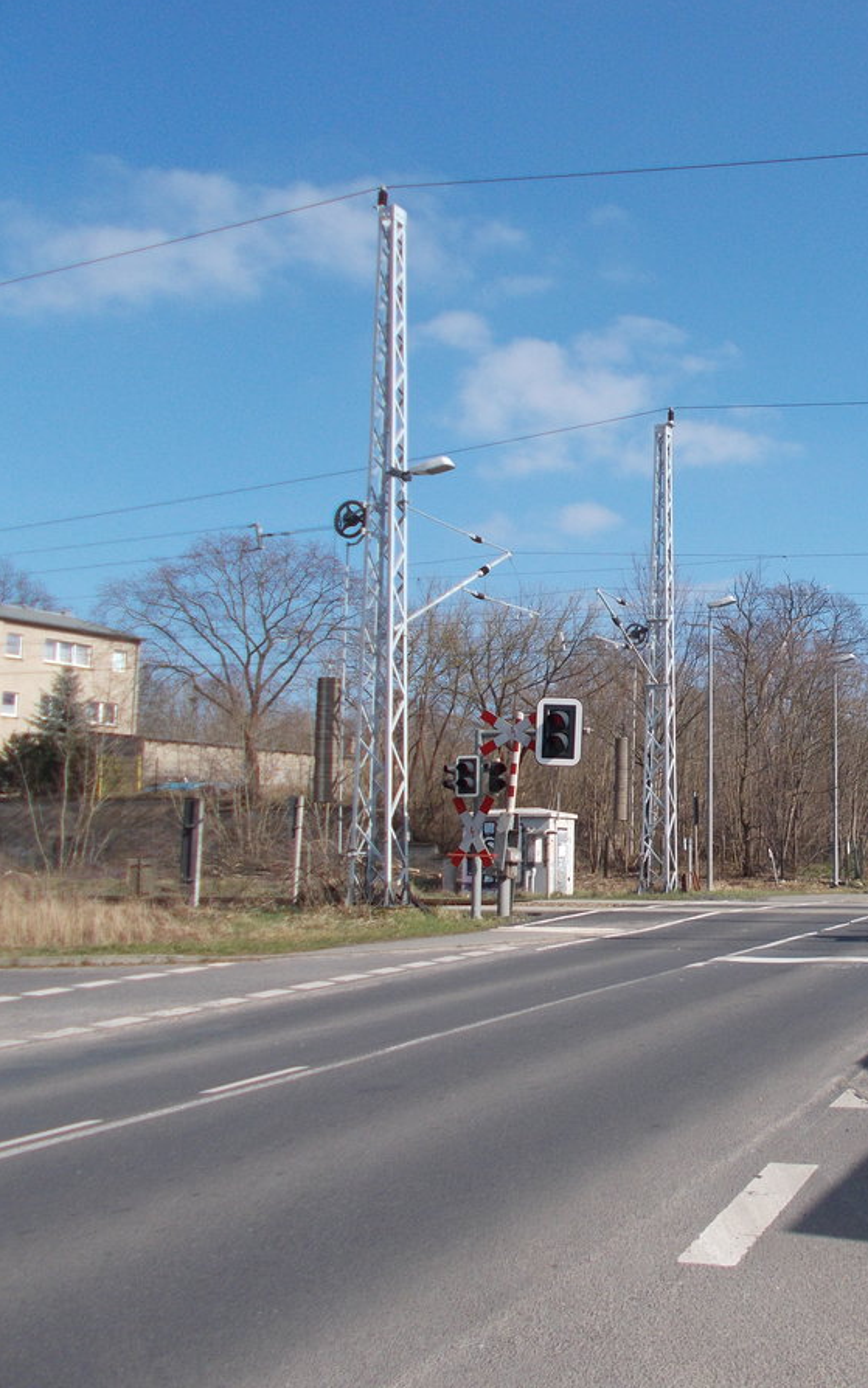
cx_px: 829
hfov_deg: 32.2
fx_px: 1400
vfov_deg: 52.7
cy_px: 696
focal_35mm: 37
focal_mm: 4.6
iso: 80
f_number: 8
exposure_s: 1/160
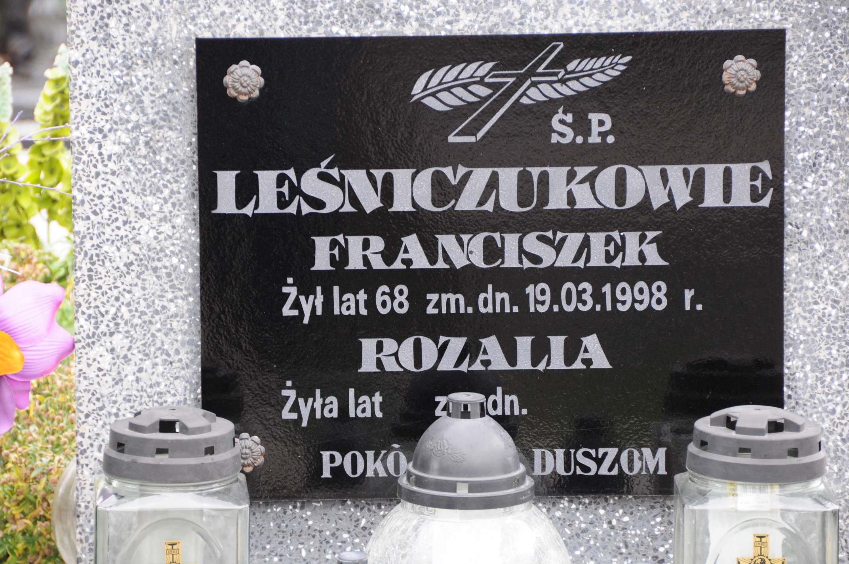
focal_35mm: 255
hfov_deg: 8.1
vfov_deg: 5.4
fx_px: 6006
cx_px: 424
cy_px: 282
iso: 640
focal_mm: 170
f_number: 7.1
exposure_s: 1/60
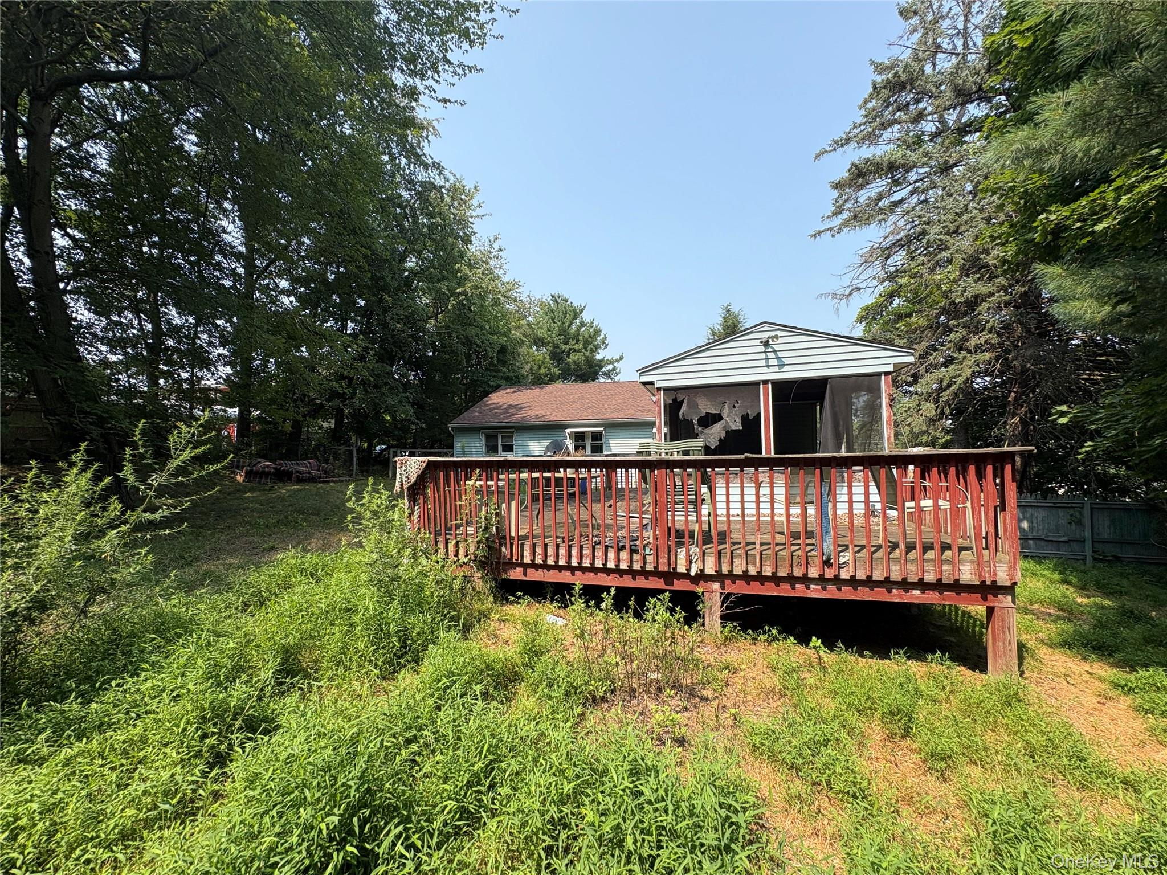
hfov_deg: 102.1
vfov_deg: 85.7
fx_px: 472
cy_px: 438
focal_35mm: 14
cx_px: 584
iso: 40
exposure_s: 1/734
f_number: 2.2
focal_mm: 2.22
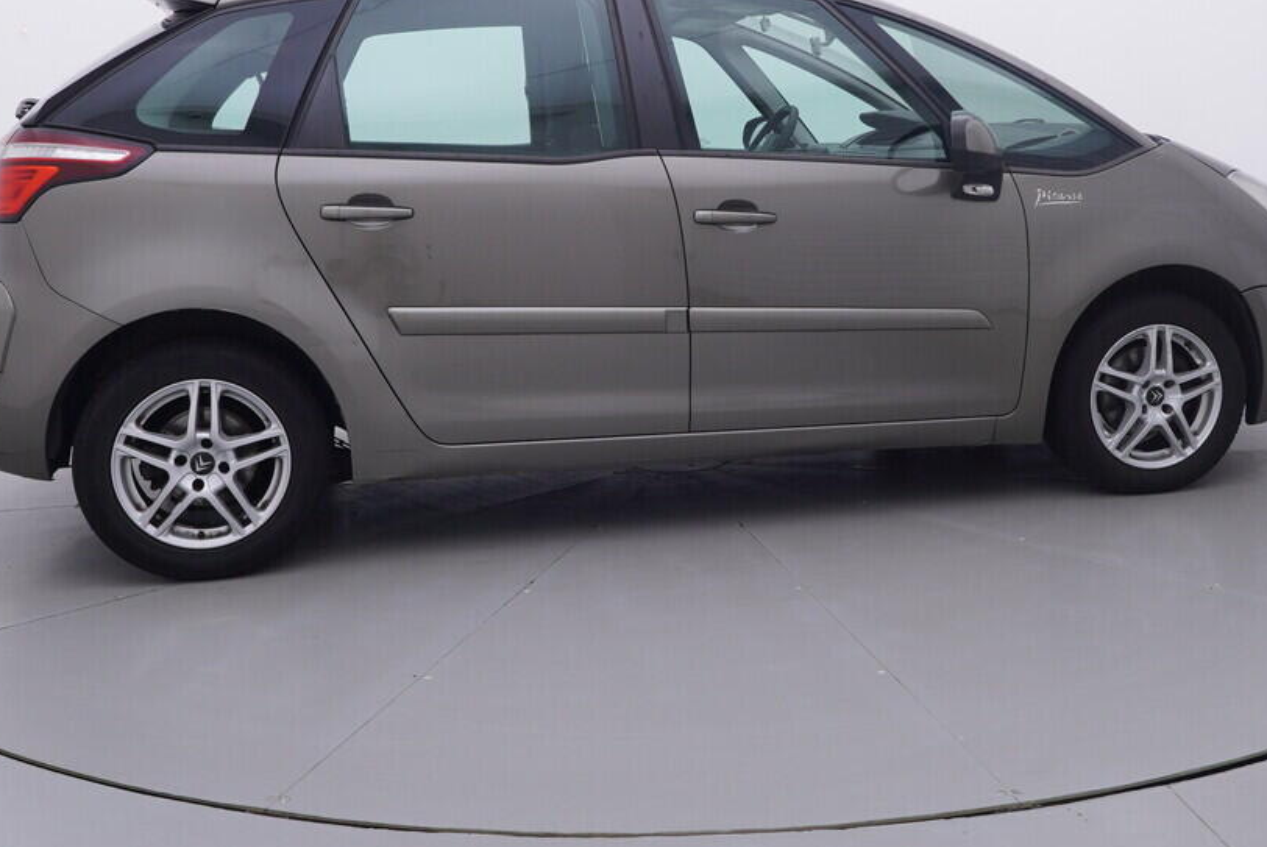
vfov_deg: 33.2
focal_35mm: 40
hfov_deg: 48.5
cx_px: 676
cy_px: 273
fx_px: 1405
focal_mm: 15
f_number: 5
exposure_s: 1/80
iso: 200
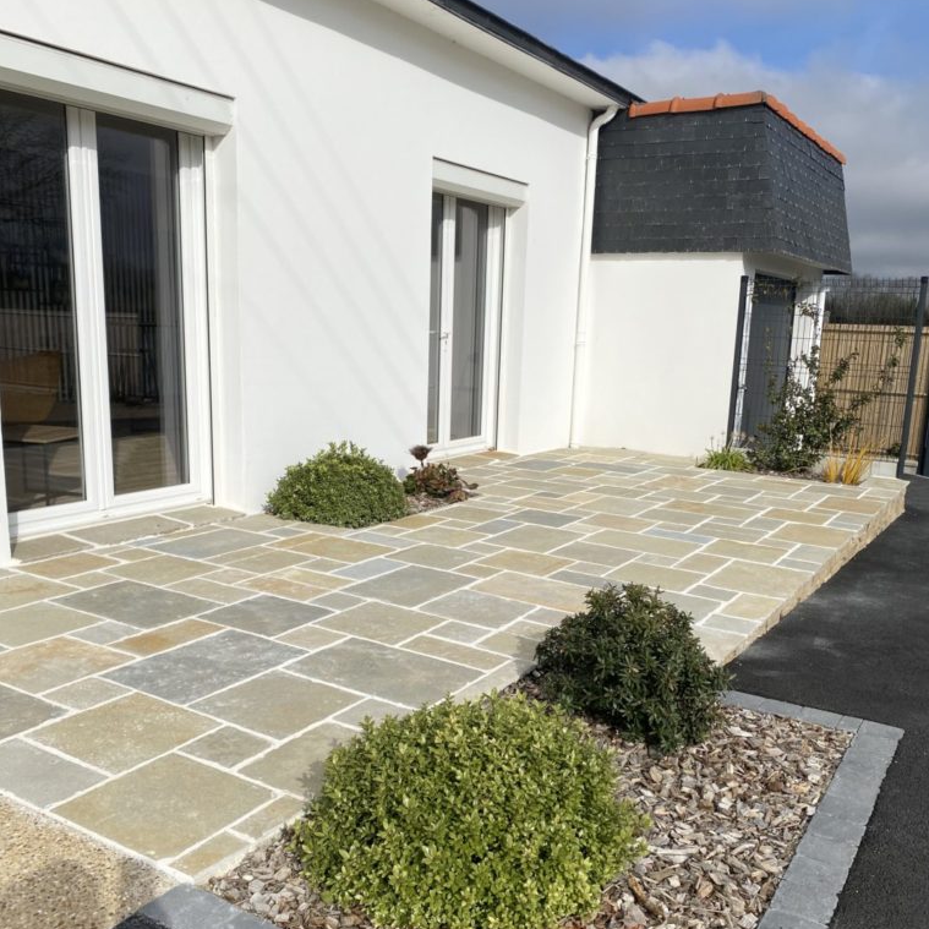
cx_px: 469
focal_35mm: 31
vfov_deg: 52.4
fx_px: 941
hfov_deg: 52.5
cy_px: 523
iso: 32
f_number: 1.8
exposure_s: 1/8850
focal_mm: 4.25
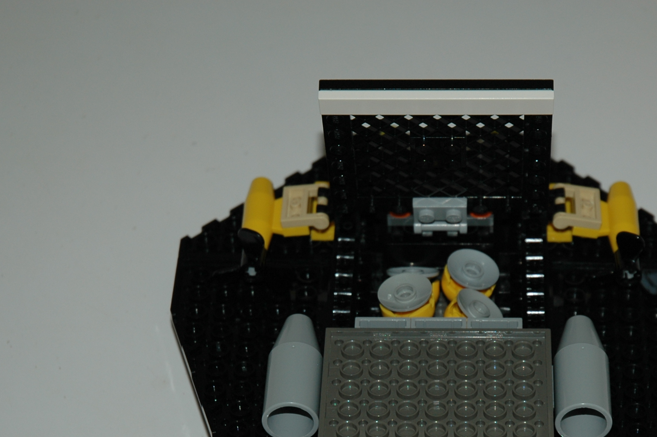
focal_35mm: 130
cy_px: 350
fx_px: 2370
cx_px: 452
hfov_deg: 15.7
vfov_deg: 10.5
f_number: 4.5
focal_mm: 52
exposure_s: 1/60
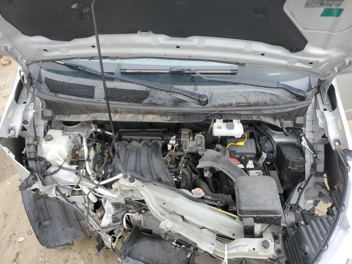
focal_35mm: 26
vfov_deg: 53.1
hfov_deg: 67.3
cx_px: 176
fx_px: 264
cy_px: 132
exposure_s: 1/312
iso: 50
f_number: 1.5
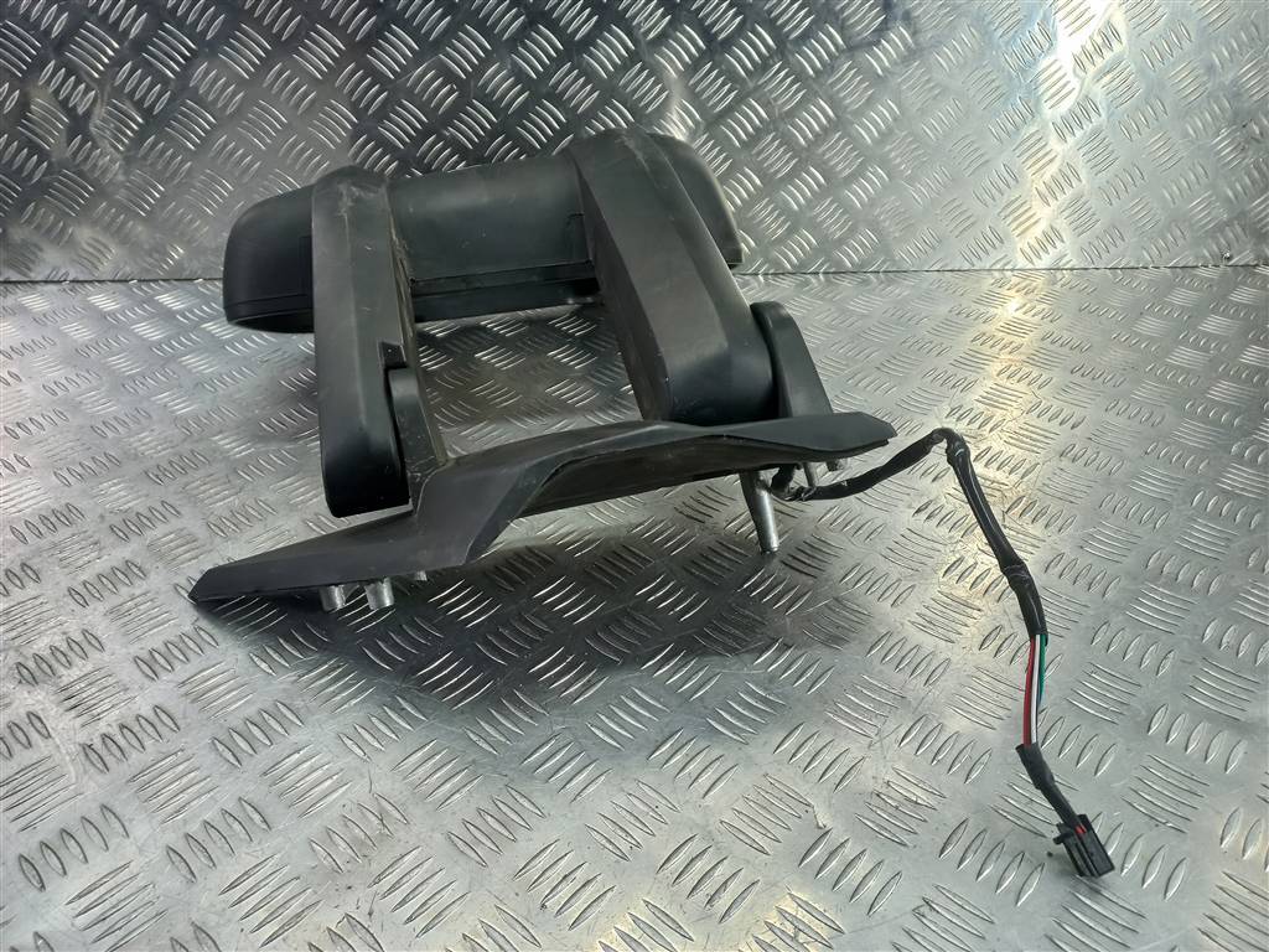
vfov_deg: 54.9
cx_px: 634
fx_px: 916
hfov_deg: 69.4
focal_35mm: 25
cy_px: 476
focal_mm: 4.6
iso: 64
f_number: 1.8
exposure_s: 1/50
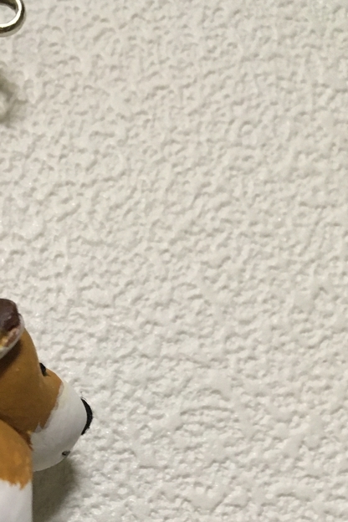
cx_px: 32
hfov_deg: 22.8
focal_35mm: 58
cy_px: 462
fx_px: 841
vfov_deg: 32.9
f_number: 2.2
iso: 200
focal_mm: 4.15
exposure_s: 1/33
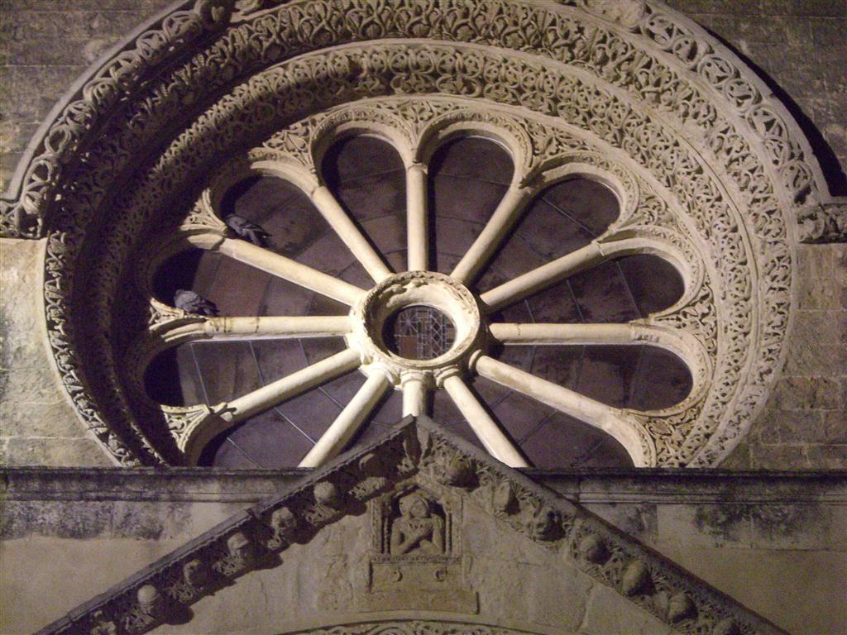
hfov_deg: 17.3
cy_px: 318
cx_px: 424
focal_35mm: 114
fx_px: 2789
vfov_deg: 13.0
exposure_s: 1/40
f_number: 5.2
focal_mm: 18.6
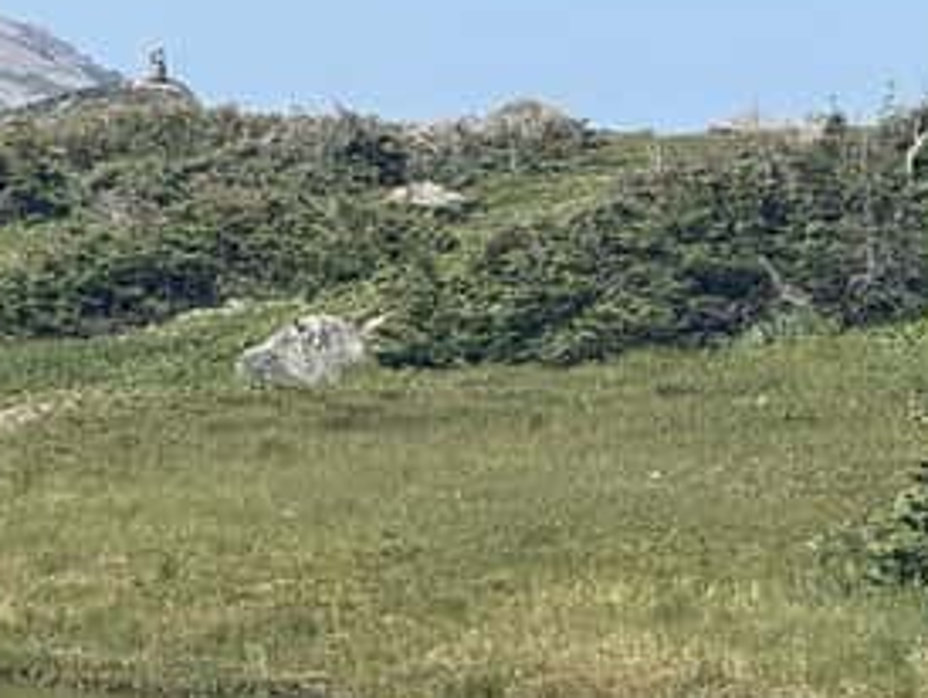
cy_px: 559
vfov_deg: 4.4
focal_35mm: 337
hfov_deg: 5.8
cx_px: -352
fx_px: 9042
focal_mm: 9
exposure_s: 1/951
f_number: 2.8
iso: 25
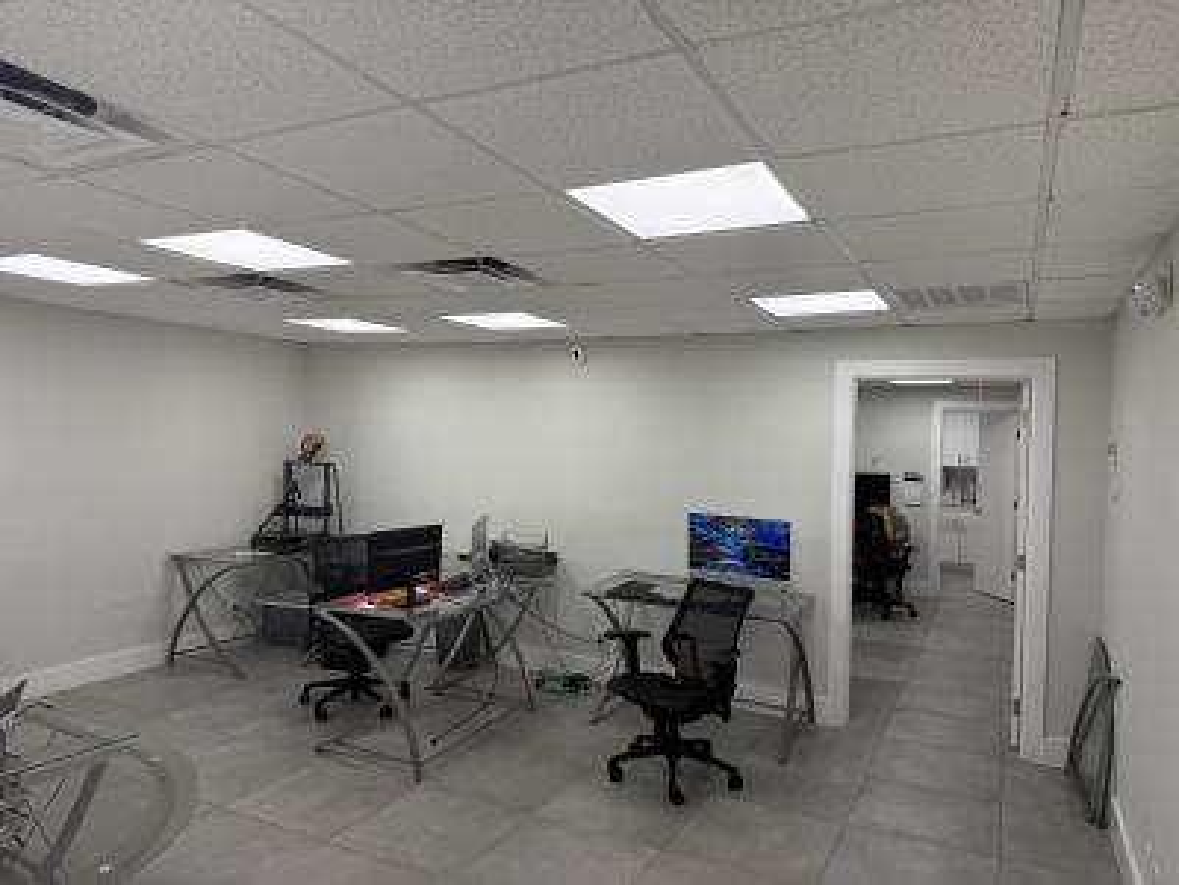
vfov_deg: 56.8
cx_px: 590
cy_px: 442
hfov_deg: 71.6
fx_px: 817
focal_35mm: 24
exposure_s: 1/240
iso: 125
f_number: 1.78
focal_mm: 6.76
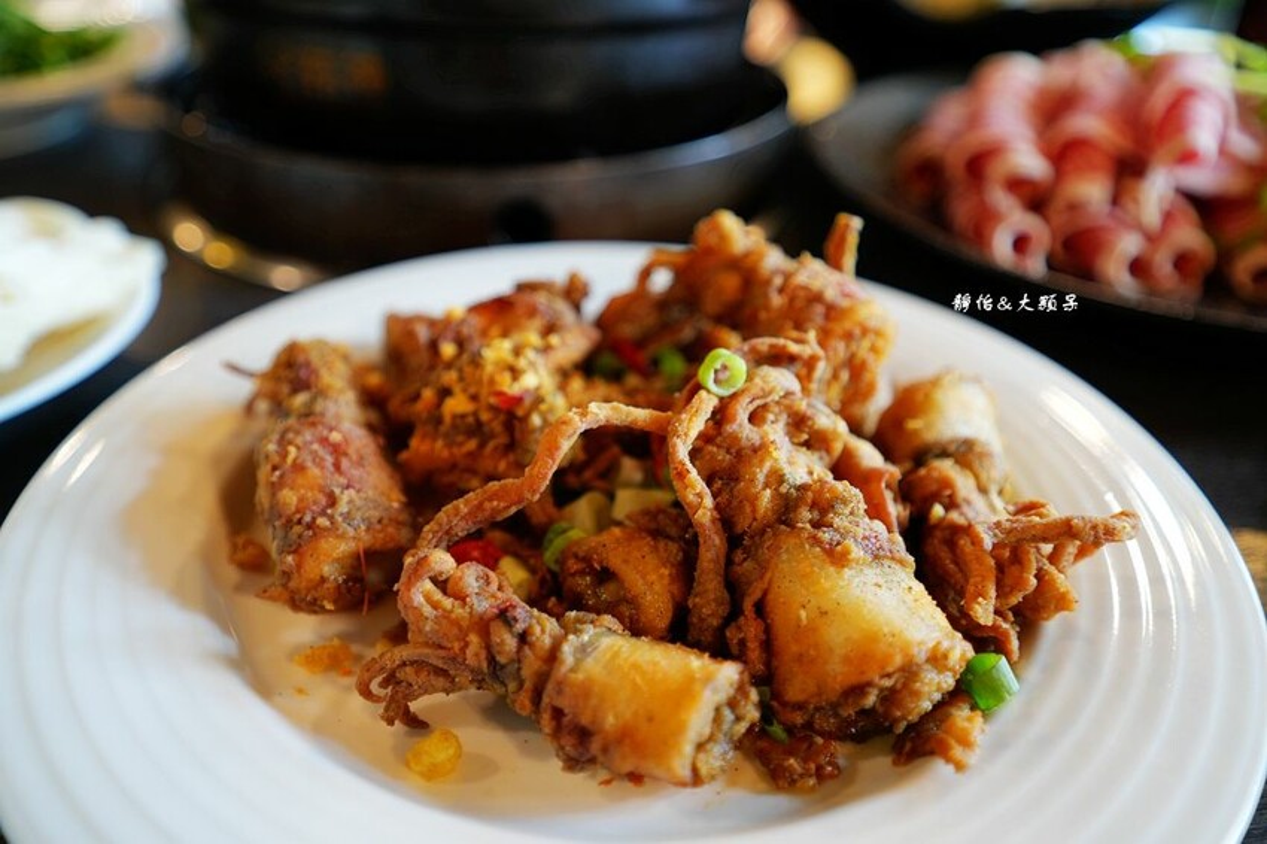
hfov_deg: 65.5
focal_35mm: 28
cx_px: 634
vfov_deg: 46.4
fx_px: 985
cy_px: 422
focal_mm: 28
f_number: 2.8
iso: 320
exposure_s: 1/30
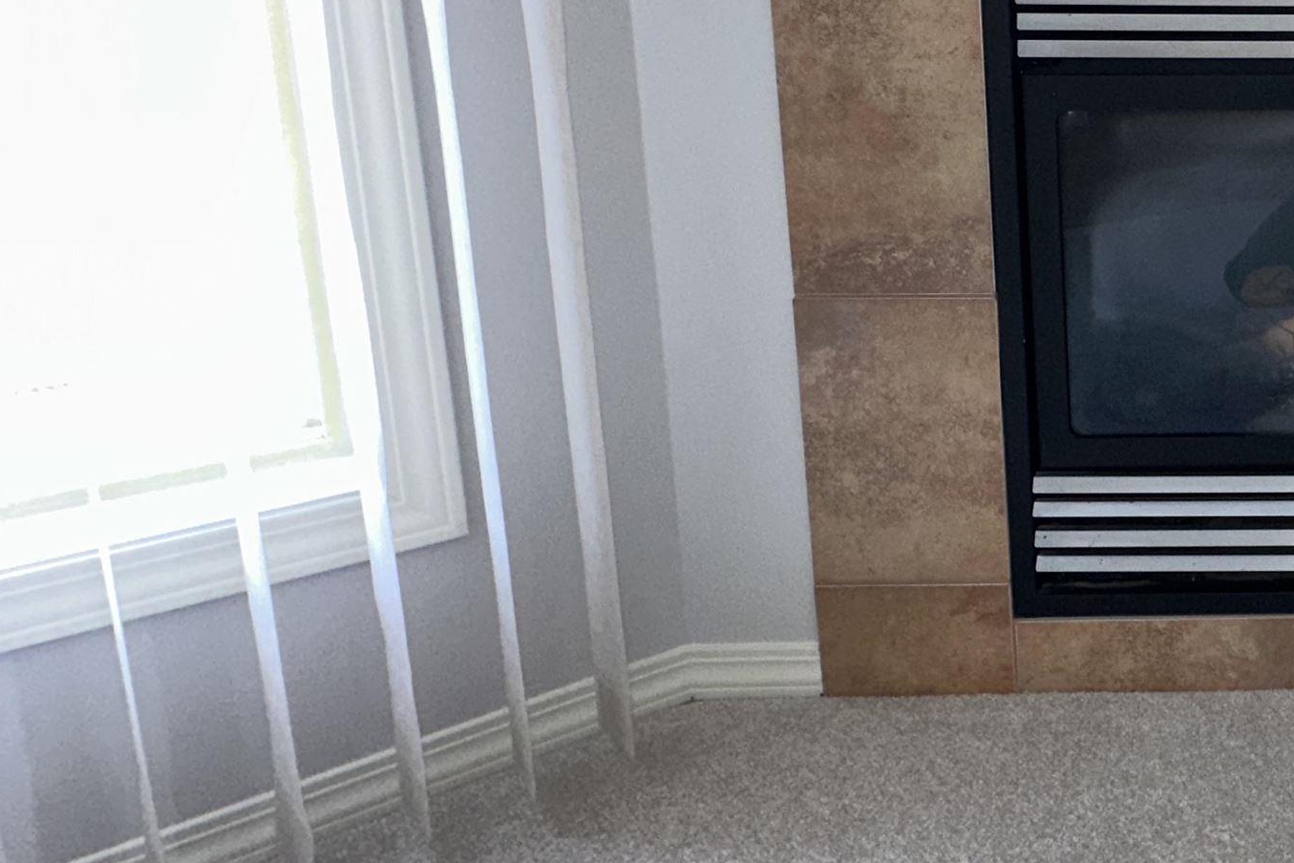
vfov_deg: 38.5
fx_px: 1186
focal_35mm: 33
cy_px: 176
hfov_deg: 45.2
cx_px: 1379
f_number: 2.2
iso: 100
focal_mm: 2.22
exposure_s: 1/121
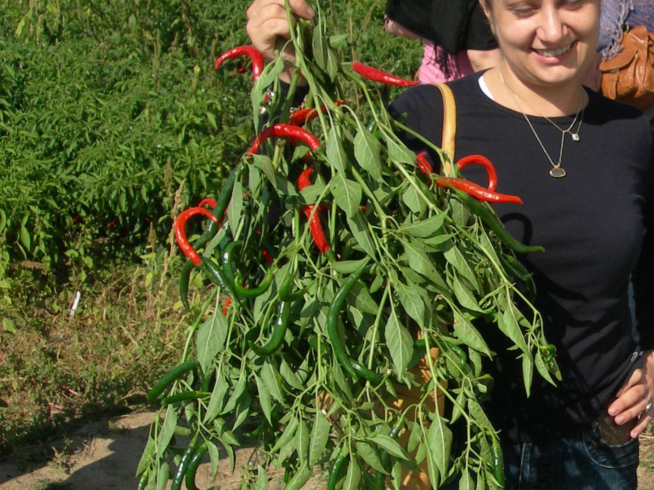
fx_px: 1549
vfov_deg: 18.0
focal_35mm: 82
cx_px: 683
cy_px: 265
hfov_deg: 22.7
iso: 50
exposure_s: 1/648
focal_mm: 7.8
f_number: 4.8
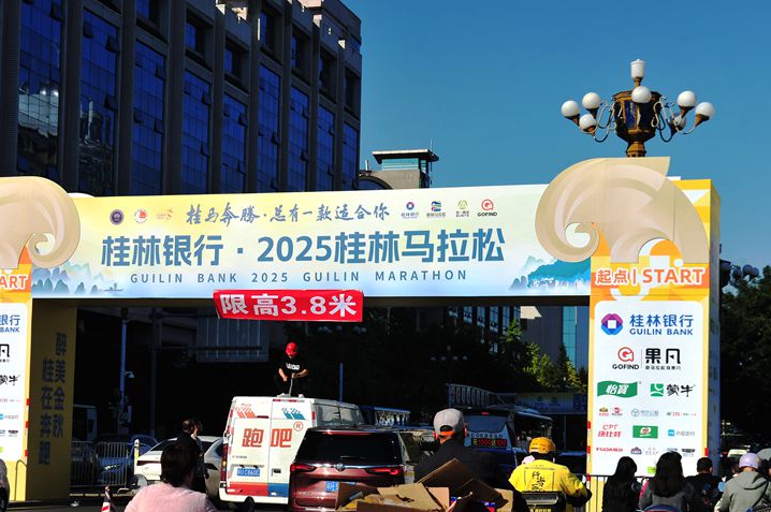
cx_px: 261
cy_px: 323
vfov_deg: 17.4
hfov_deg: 25.9
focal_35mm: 78
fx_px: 1669
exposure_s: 1/500
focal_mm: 56
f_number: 8
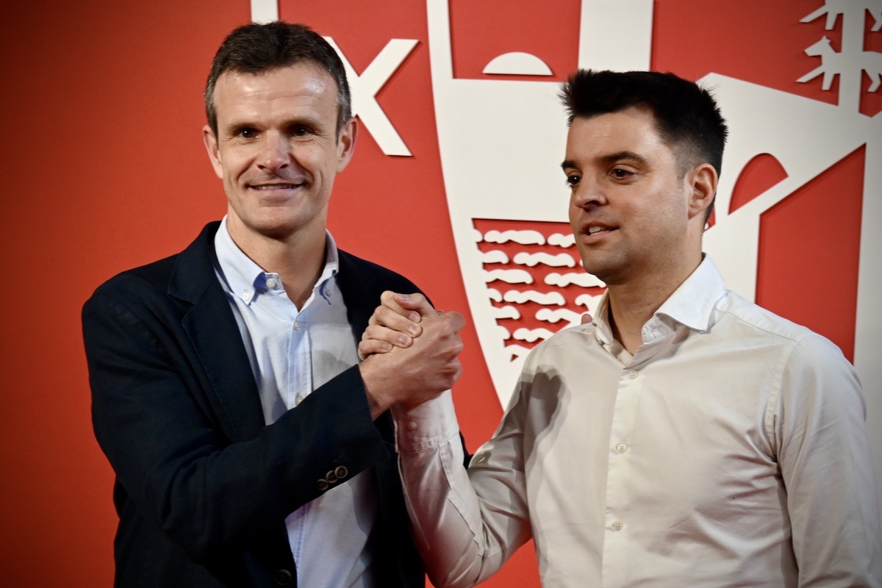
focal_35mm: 69
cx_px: 441
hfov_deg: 29.2
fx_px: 1690
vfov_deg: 19.7
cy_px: 294
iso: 1600
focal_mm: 69
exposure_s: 1/250
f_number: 7.1
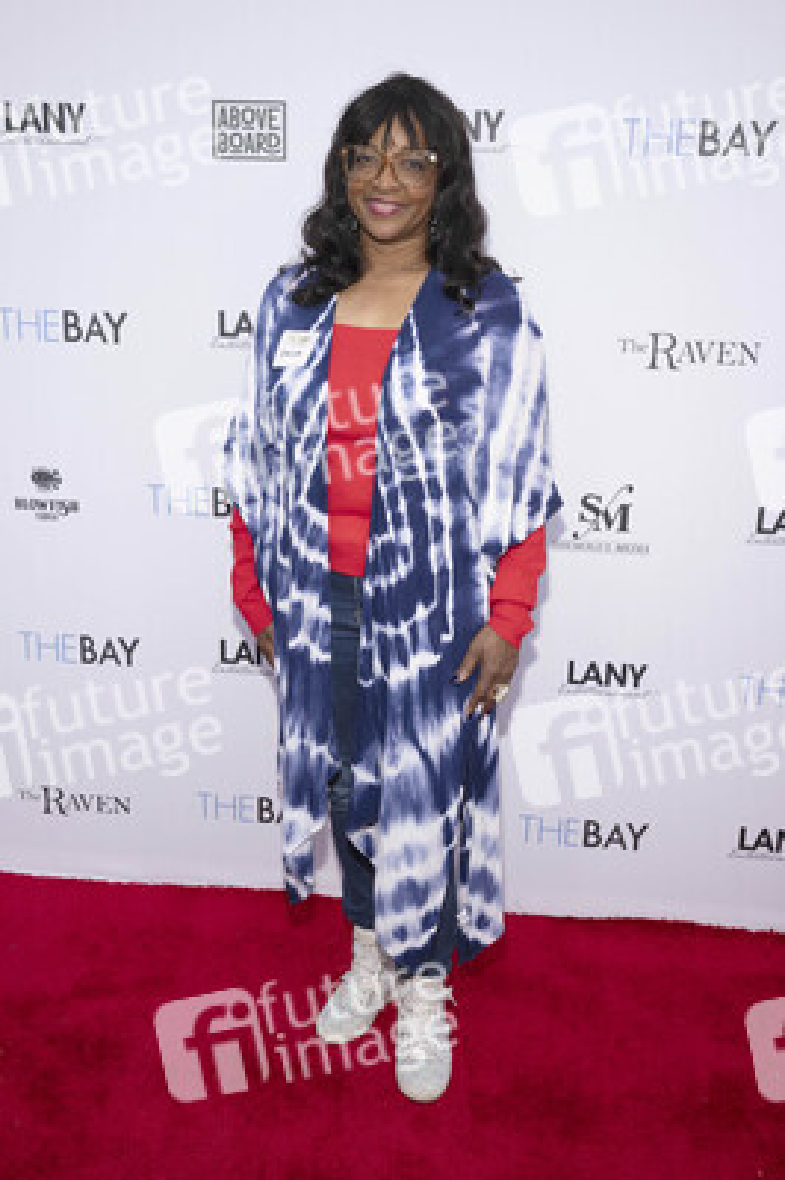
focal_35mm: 33
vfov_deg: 57.3
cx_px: 392
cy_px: 590
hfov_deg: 39.9
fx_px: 1081
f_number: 5.6
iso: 800
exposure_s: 1/200
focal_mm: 33
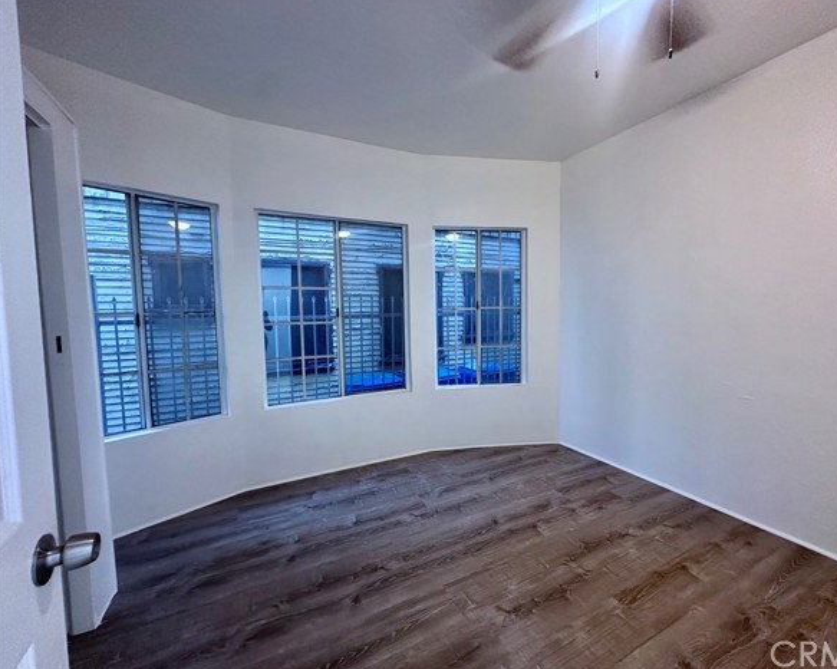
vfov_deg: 84.0
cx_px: 454
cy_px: 330
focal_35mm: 15
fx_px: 371
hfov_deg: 96.6
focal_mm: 2.22
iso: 500
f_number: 2.2
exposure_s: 1/60
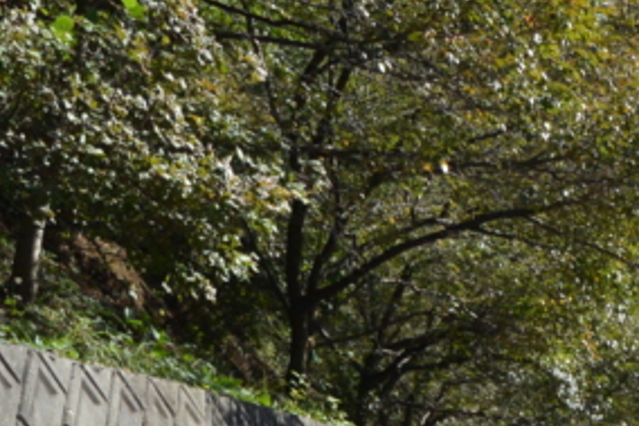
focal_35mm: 111
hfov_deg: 16.6
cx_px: 997
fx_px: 1969
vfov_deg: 12.0
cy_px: 545
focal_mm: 13
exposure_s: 1/320
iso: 160
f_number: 5.6
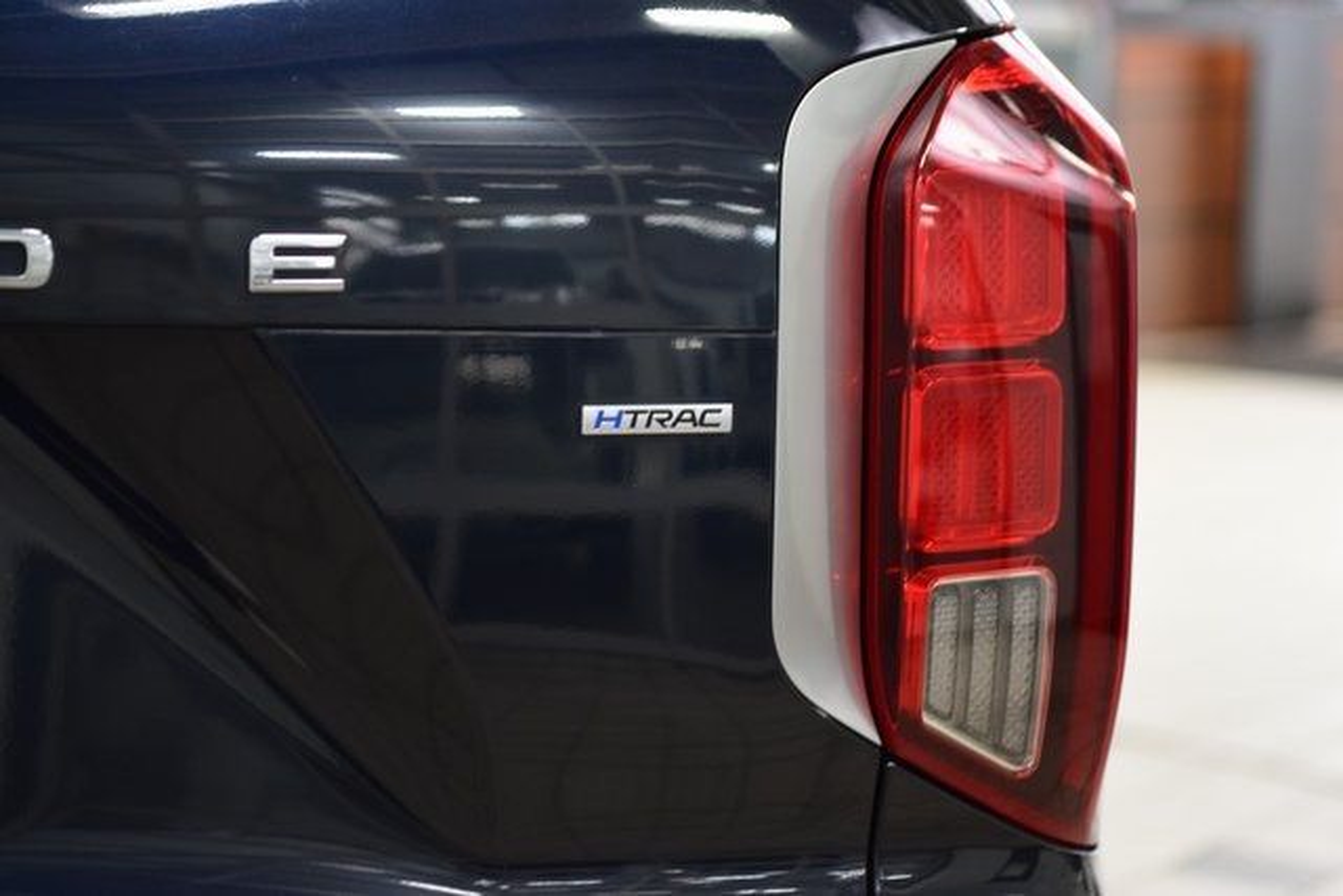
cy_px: 448
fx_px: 3918
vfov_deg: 13.0
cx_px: 672
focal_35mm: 105
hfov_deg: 19.5
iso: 1600
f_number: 2.8
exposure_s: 1/100
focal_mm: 70
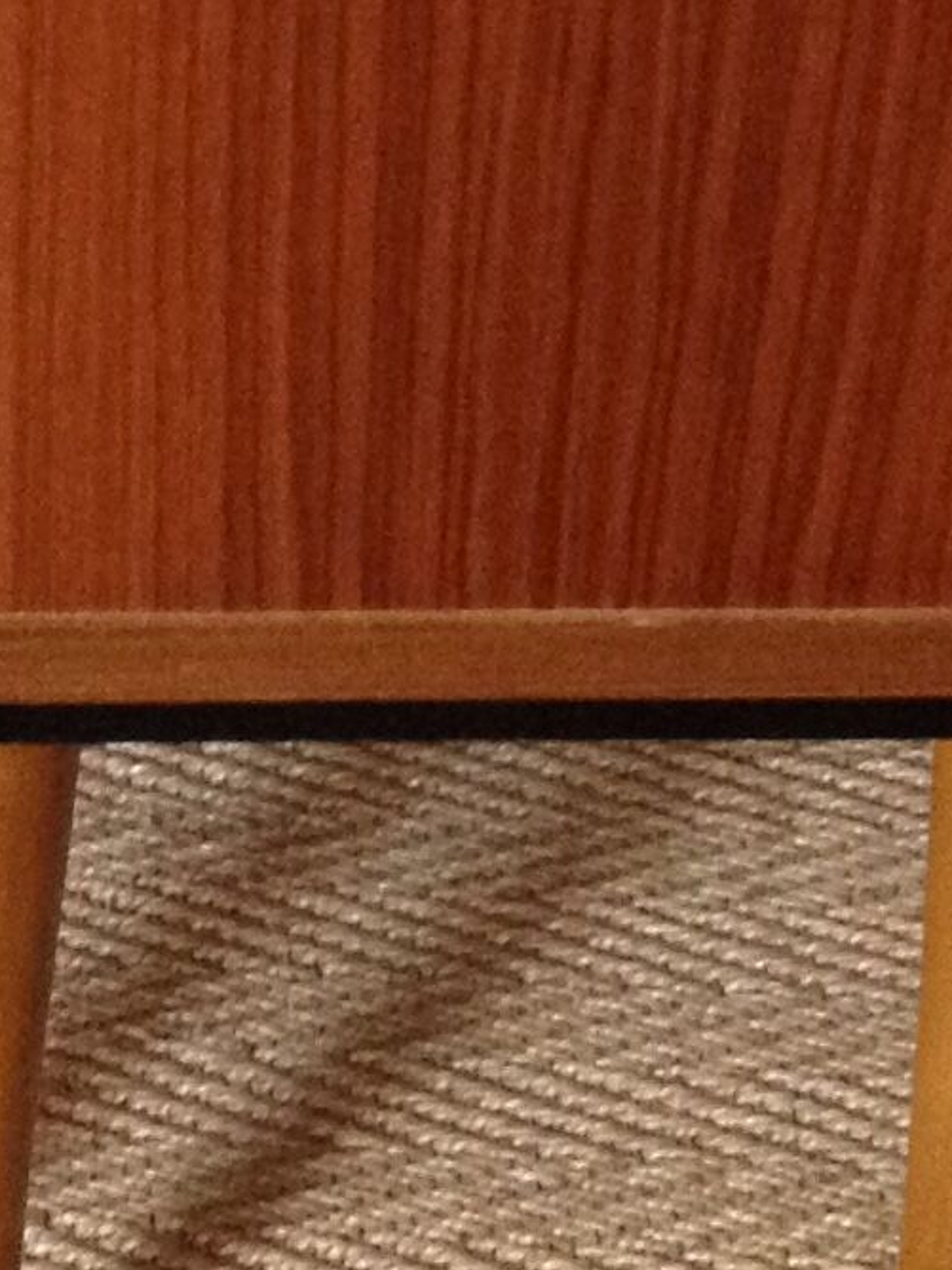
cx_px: -175
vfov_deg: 11.5
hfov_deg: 8.6
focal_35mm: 171
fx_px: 6270
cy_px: 209
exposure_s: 1/20
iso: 250
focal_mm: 4.28
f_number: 2.4
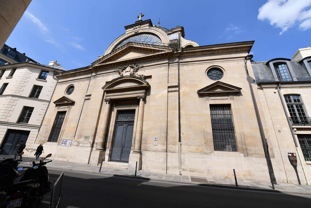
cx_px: 156
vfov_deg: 81.2
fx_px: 121
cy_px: 104
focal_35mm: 14
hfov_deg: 104.3
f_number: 8
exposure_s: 1/800
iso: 100
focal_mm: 14
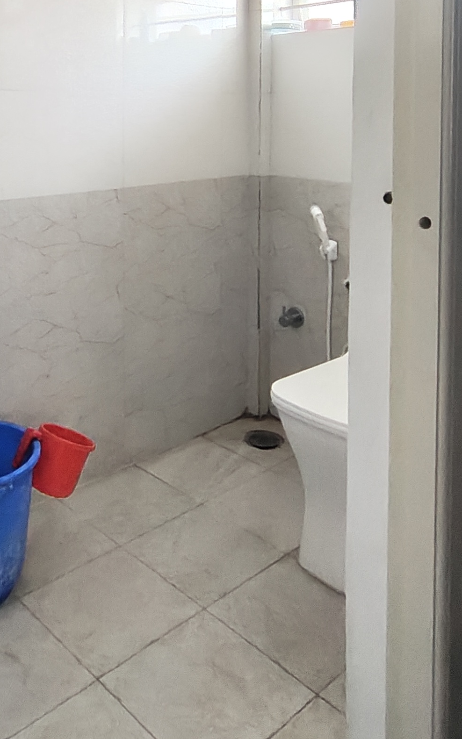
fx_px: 665
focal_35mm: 33
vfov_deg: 53.7
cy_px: 132
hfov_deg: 37.9
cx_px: 154
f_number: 2.2
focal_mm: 1.64
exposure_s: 1/50
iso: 983
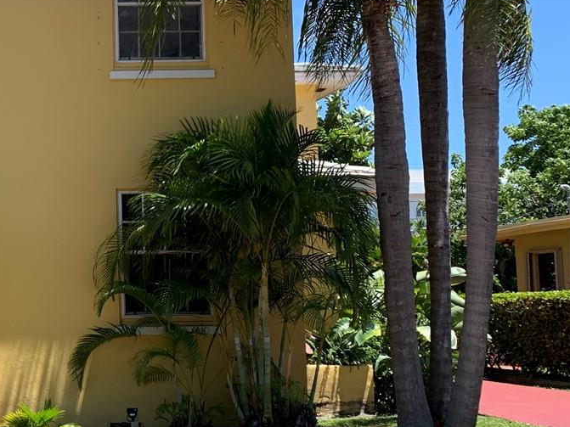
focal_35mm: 62
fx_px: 1021
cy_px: 232
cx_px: -45
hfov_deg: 28.5
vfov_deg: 23.6
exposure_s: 1/1043
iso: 25
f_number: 1.8
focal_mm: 4.25
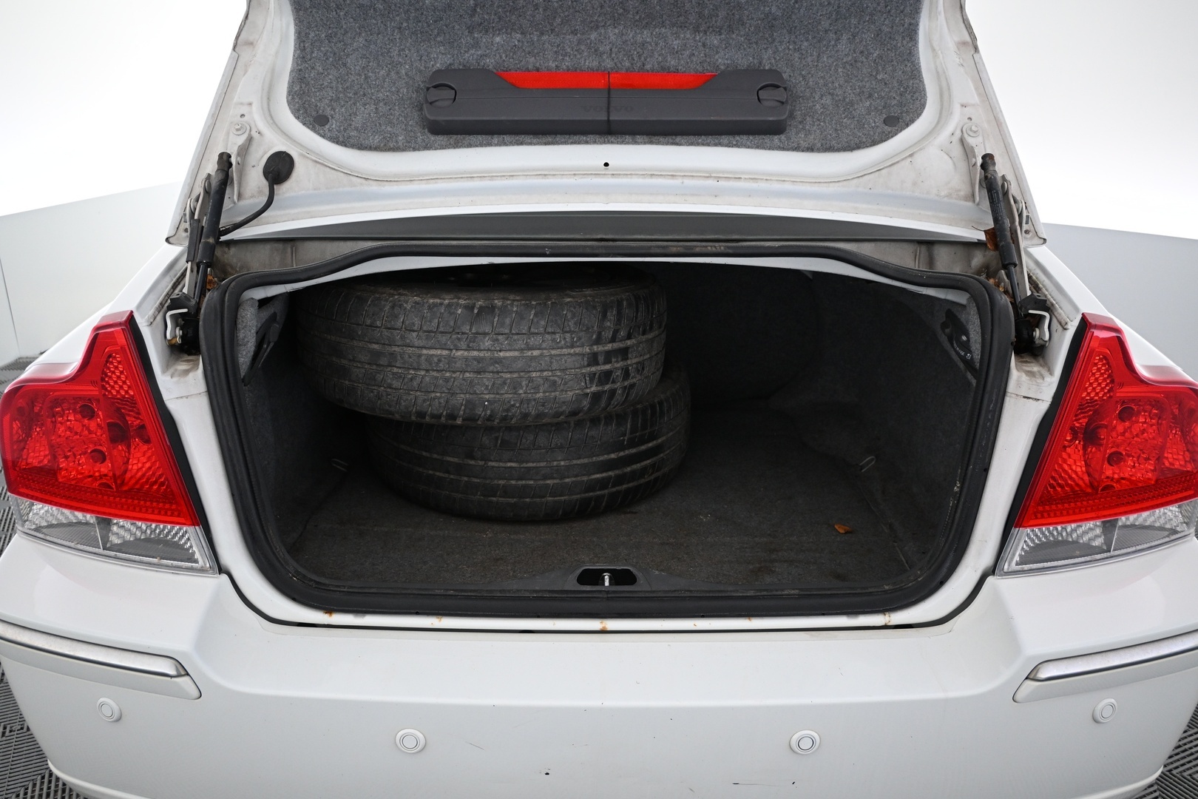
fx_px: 973
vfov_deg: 44.6
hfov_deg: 63.2
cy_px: 400
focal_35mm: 29
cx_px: 599
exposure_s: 1/60
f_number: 3.8
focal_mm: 19.5
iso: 1000
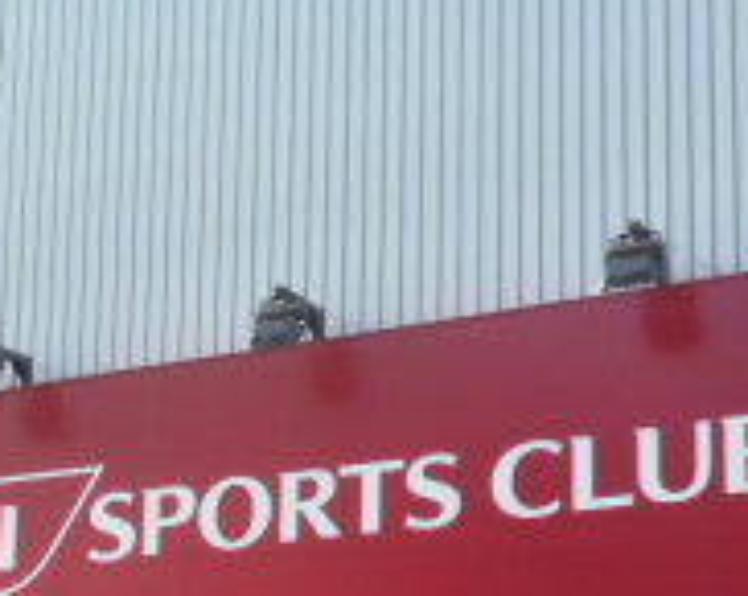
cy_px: 707
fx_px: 1901
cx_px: 205
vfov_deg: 17.1
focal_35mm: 86
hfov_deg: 22.1
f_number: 2.8
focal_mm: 4.4
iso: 160
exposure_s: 1/250
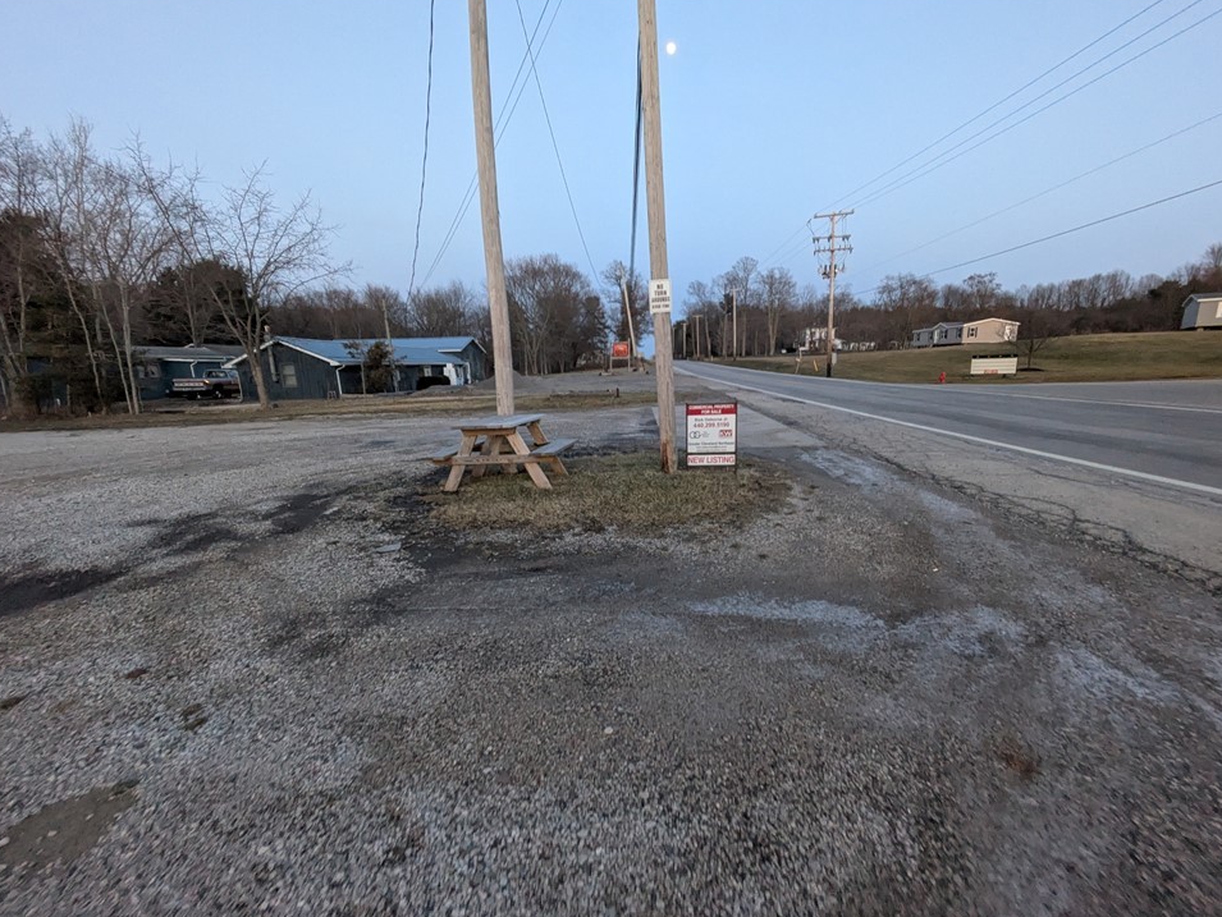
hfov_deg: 98.1
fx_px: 530
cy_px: 474
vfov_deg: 81.8
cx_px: 619
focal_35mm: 15
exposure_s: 1/120
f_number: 2.2
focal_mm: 1.83
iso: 706
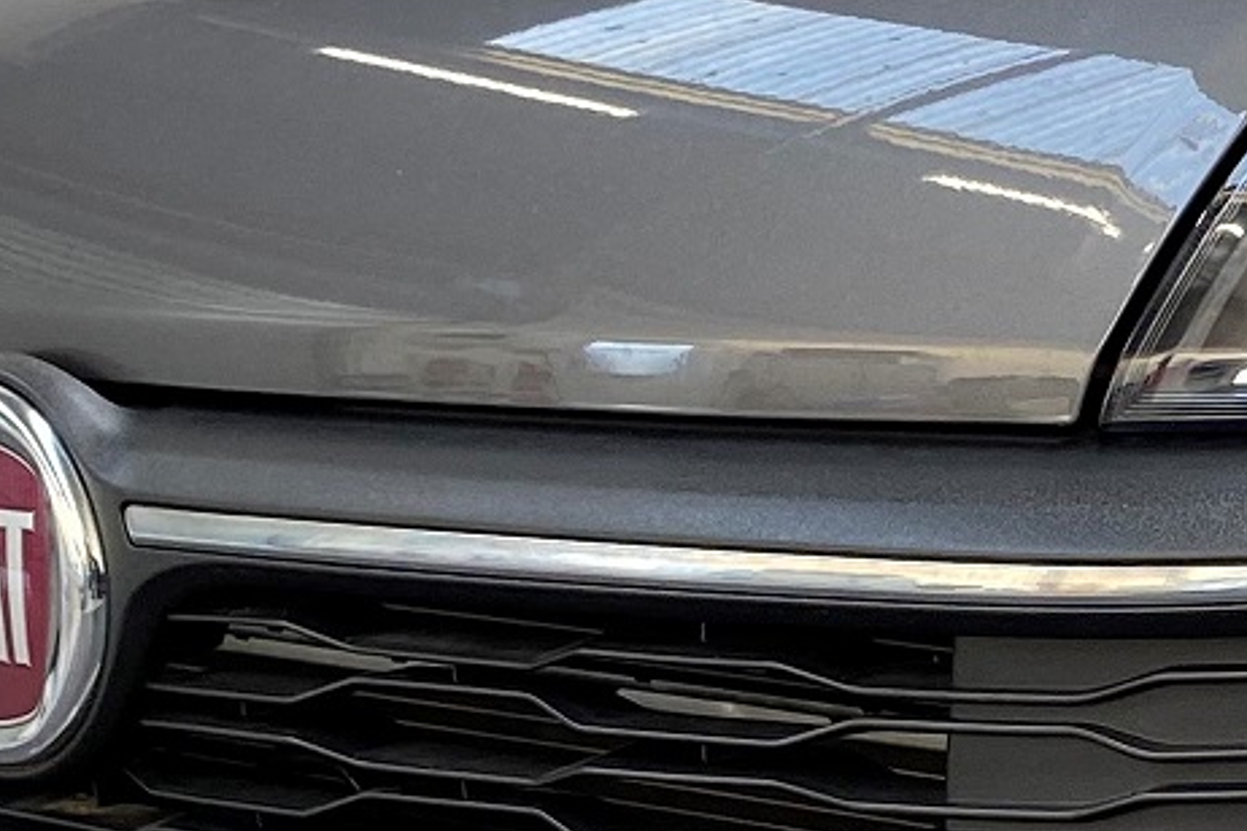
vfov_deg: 12.1
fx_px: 3914
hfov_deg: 16.9
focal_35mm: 113
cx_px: 1676
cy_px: 722
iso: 64
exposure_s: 1/100
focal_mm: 4.25
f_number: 1.8
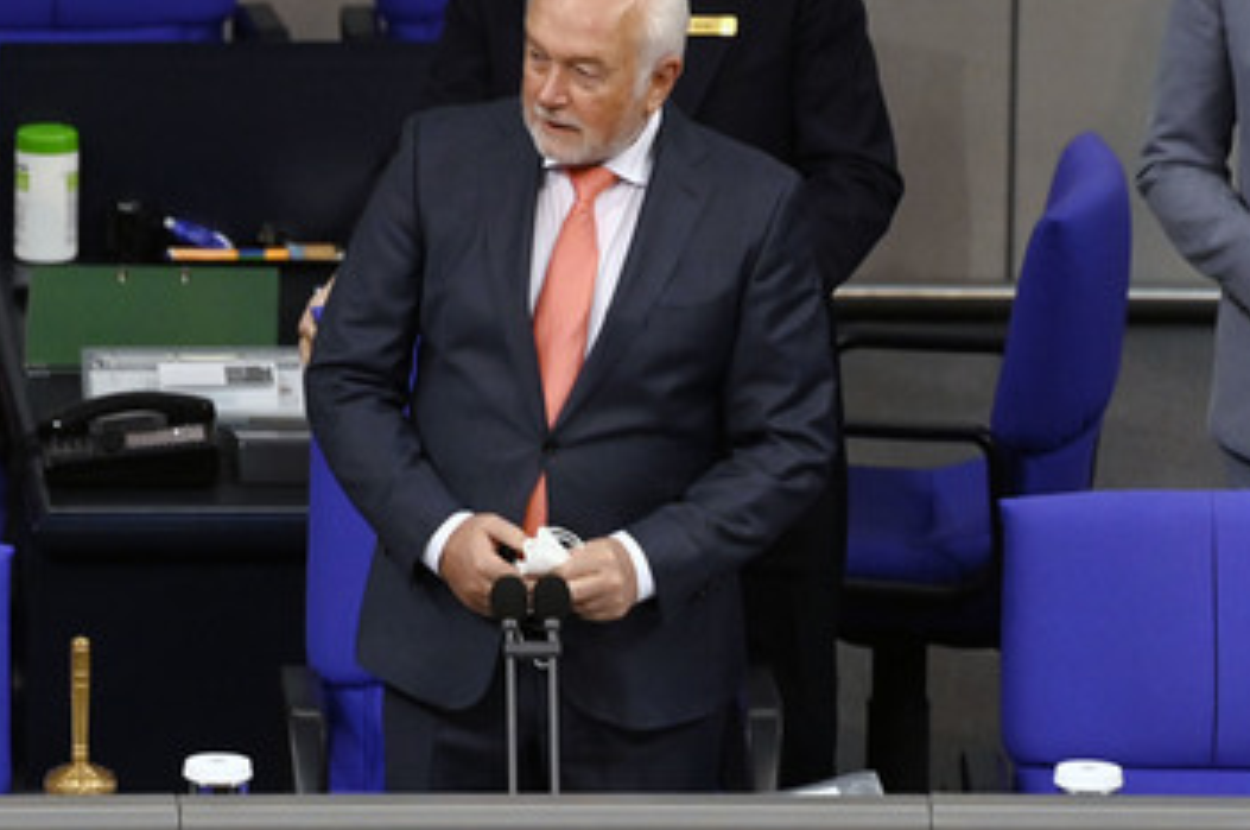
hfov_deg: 4.7
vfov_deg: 3.1
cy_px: 328
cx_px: 597
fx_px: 15153
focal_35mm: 437
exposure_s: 1/250
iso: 8000
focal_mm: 340
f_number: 5.6
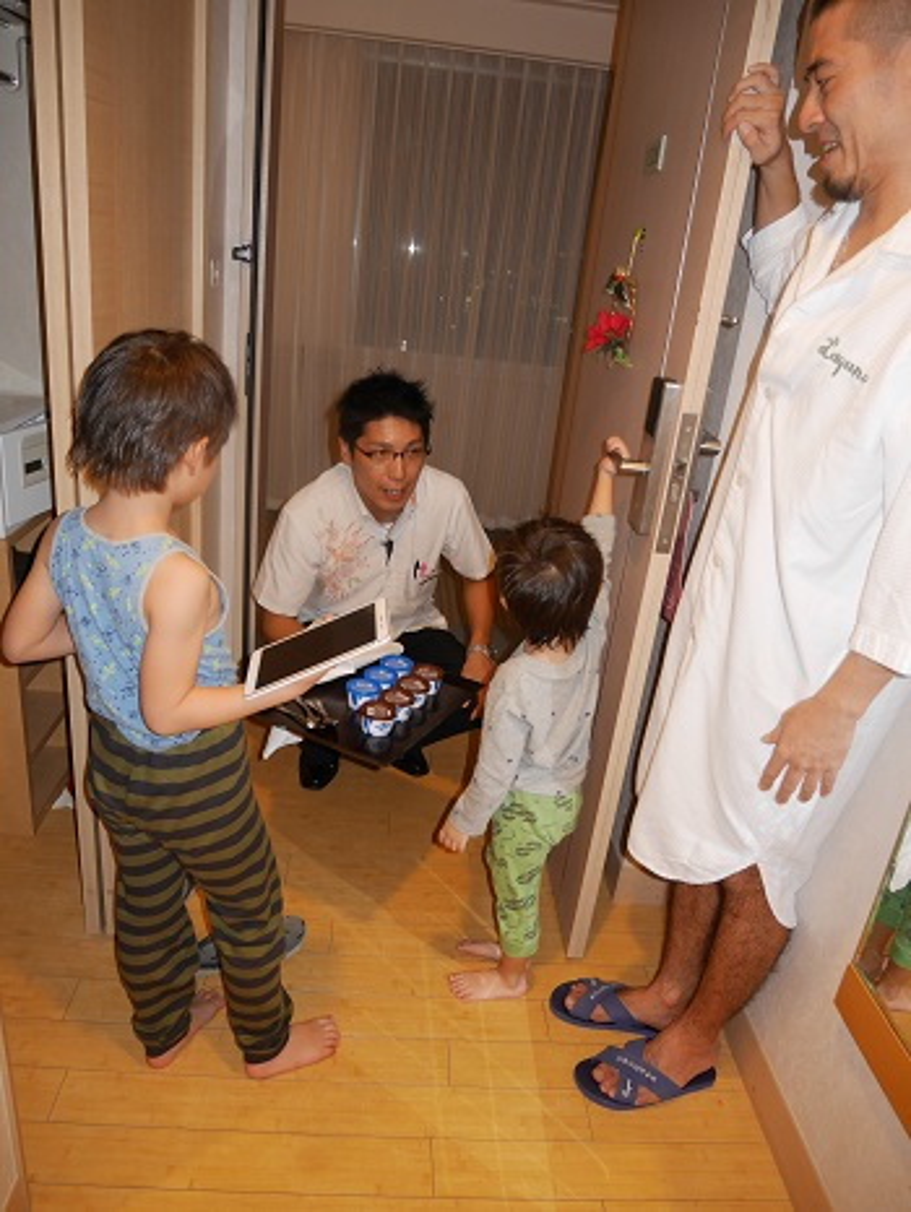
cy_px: 606
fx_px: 841
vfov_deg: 71.6
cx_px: 456
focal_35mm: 24
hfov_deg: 56.9
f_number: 3.5
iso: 800
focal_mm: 12
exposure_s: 1/50
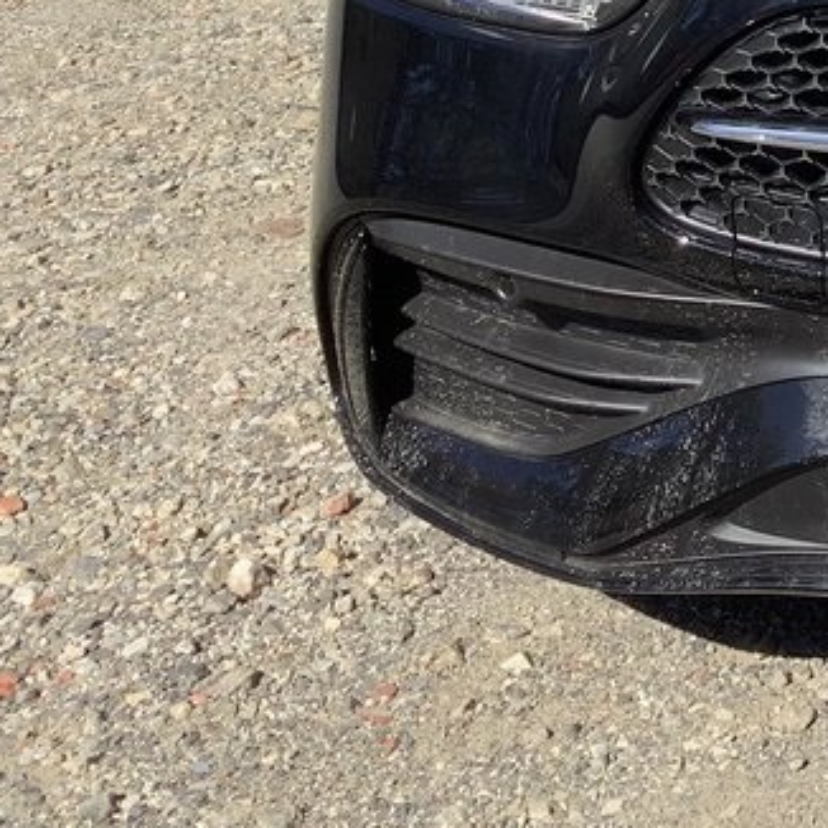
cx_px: 1288
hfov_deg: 17.8
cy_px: -102
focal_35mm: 86
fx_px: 2327
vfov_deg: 19.3
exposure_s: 1/815
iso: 25
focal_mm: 3.3
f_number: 2.4
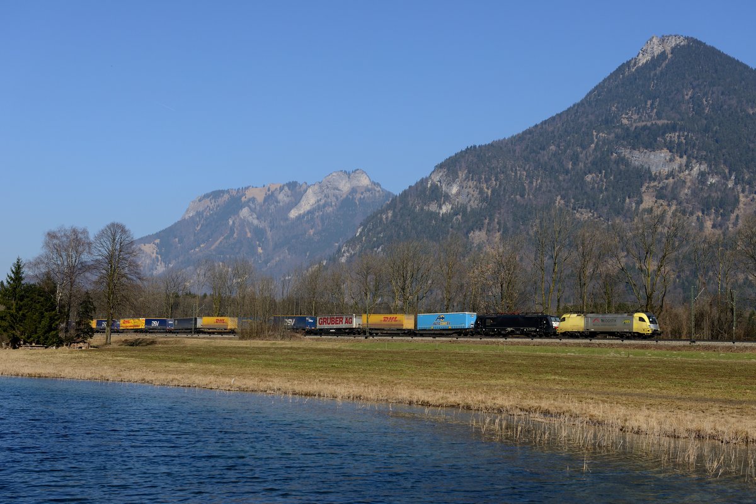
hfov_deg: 41.1
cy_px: 252
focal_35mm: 48
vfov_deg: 28.1
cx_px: 378
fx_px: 1008
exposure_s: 1/1600
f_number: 6.3
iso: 200
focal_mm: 48
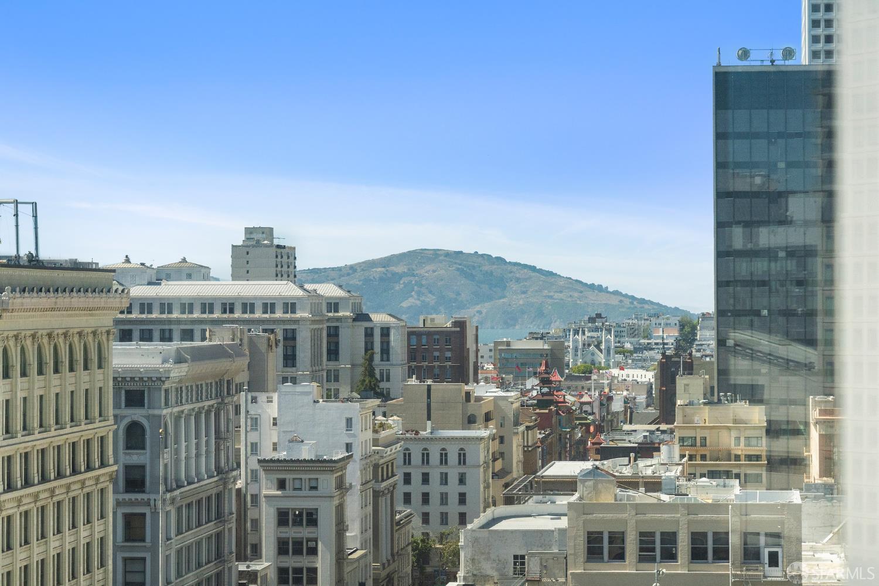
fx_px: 2636
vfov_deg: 12.7
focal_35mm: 108
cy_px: 293
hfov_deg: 18.9
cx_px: 440
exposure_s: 1/6400
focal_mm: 108
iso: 1250
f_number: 6.3
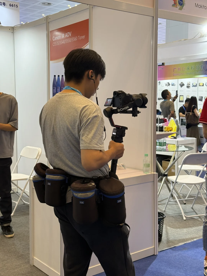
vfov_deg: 39.7
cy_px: 138
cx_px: 104
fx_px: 383
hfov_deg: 30.3
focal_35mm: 48
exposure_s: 1/50
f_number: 1.78
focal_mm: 6.76
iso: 80
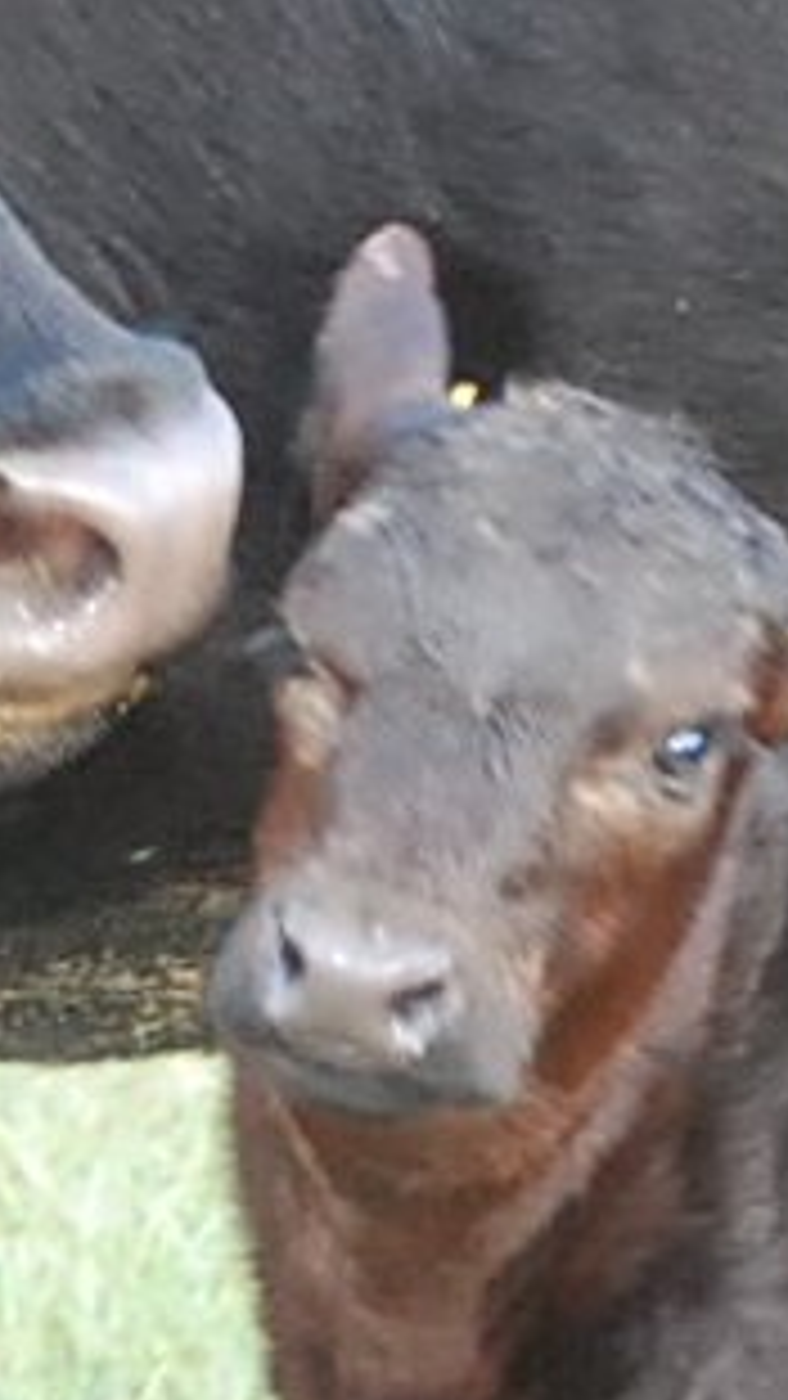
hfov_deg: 1.9
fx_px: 23985
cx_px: 660
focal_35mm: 646
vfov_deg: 3.3
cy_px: 880
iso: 1400
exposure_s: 1/60
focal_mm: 75
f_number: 4.2
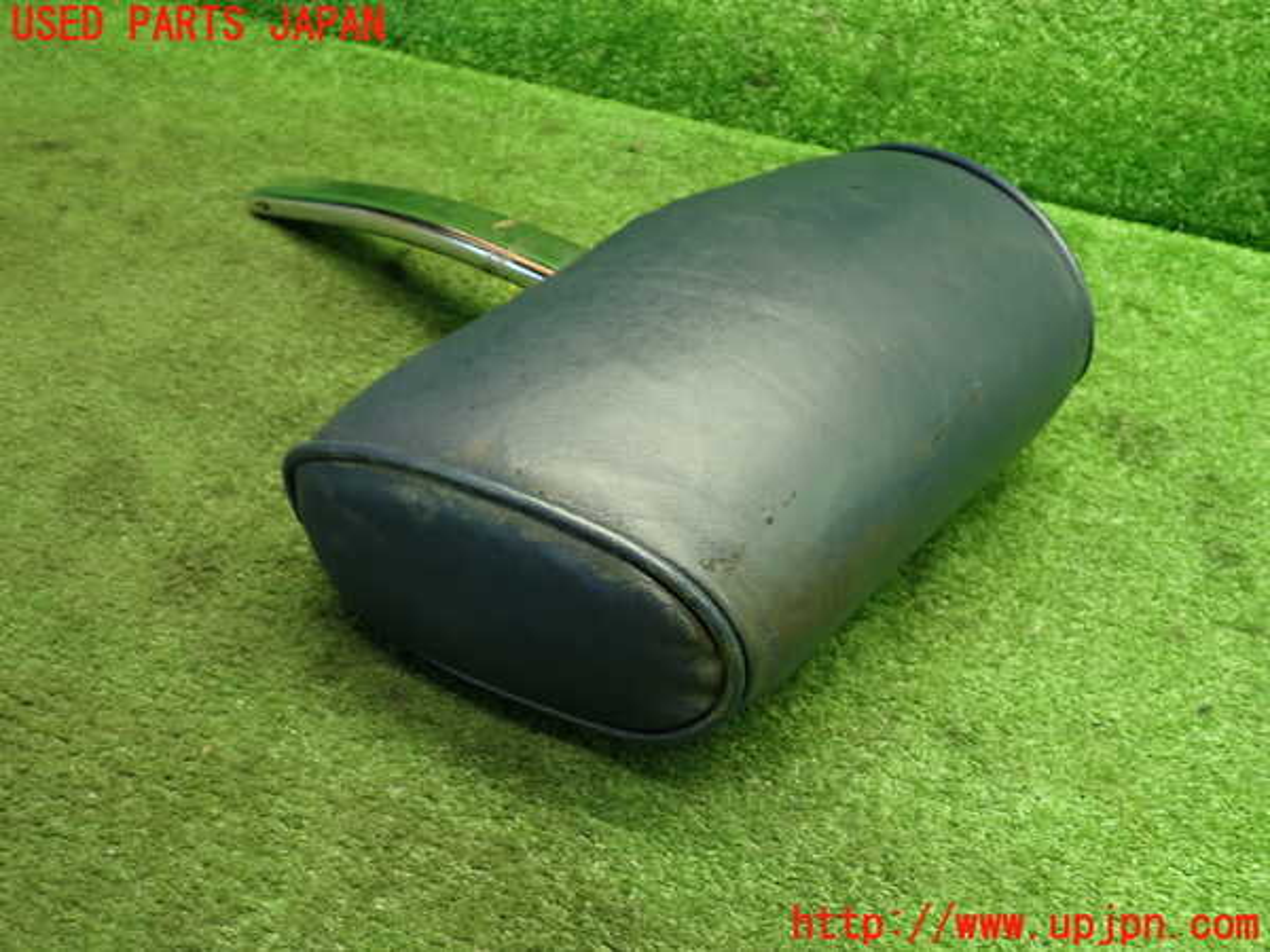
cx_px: 635
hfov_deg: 60.0
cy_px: 476
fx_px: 1101
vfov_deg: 46.8
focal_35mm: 30
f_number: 2.3
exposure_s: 1/30
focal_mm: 5.4
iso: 400
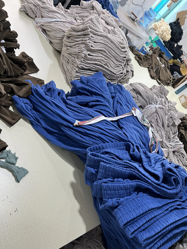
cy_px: 124
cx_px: 94
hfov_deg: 53.1
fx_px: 187
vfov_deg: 67.3
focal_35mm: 26
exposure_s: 1/50
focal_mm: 5.7
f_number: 1.5
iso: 80
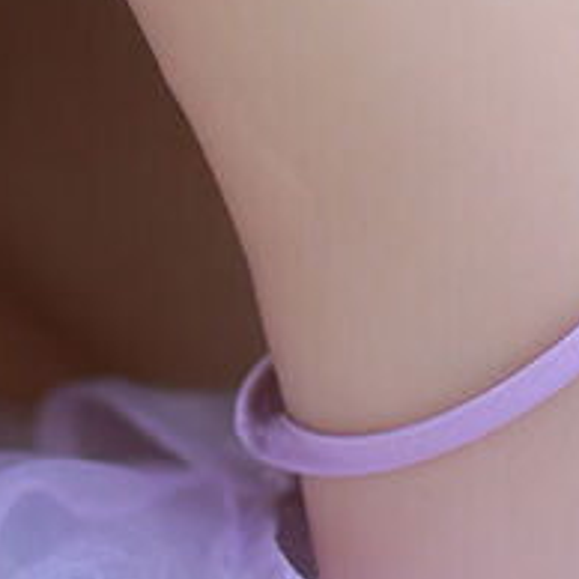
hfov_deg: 3.0
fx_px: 11108
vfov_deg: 3.0
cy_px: 375
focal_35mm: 587
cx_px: -310
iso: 100
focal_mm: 85
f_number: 1.6
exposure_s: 1/1600
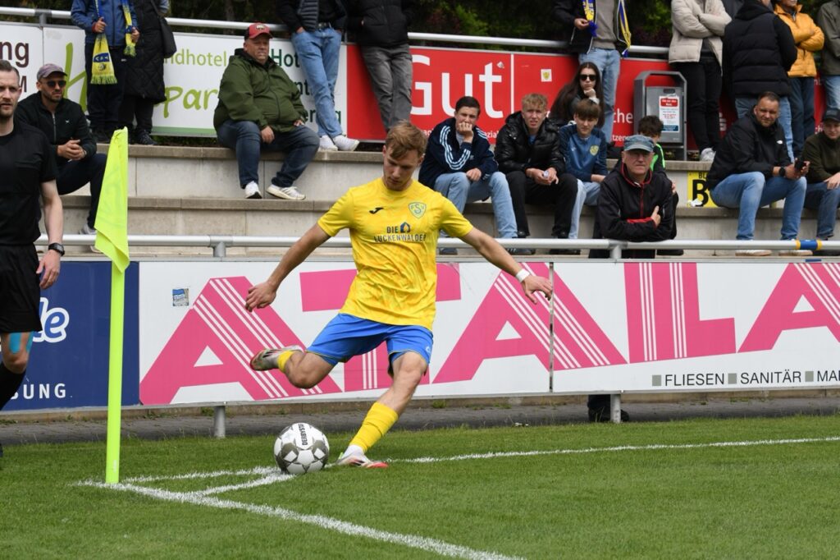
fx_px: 2286
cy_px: 280
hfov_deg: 20.8
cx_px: 420
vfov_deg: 14.0
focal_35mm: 98
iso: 1250
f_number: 10
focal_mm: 98
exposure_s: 1/1600
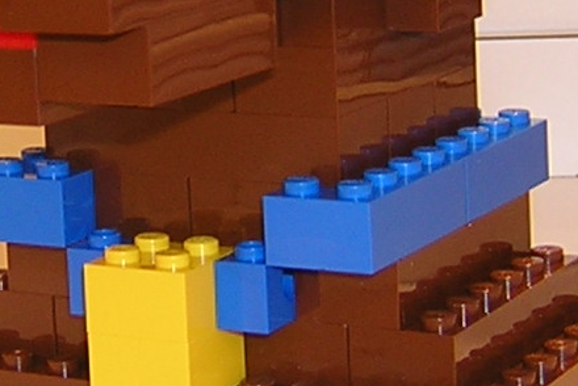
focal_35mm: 136
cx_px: 141
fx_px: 2185
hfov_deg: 15.0
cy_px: -81
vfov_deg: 9.9
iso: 100
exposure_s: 1/30
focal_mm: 4.7
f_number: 2.6
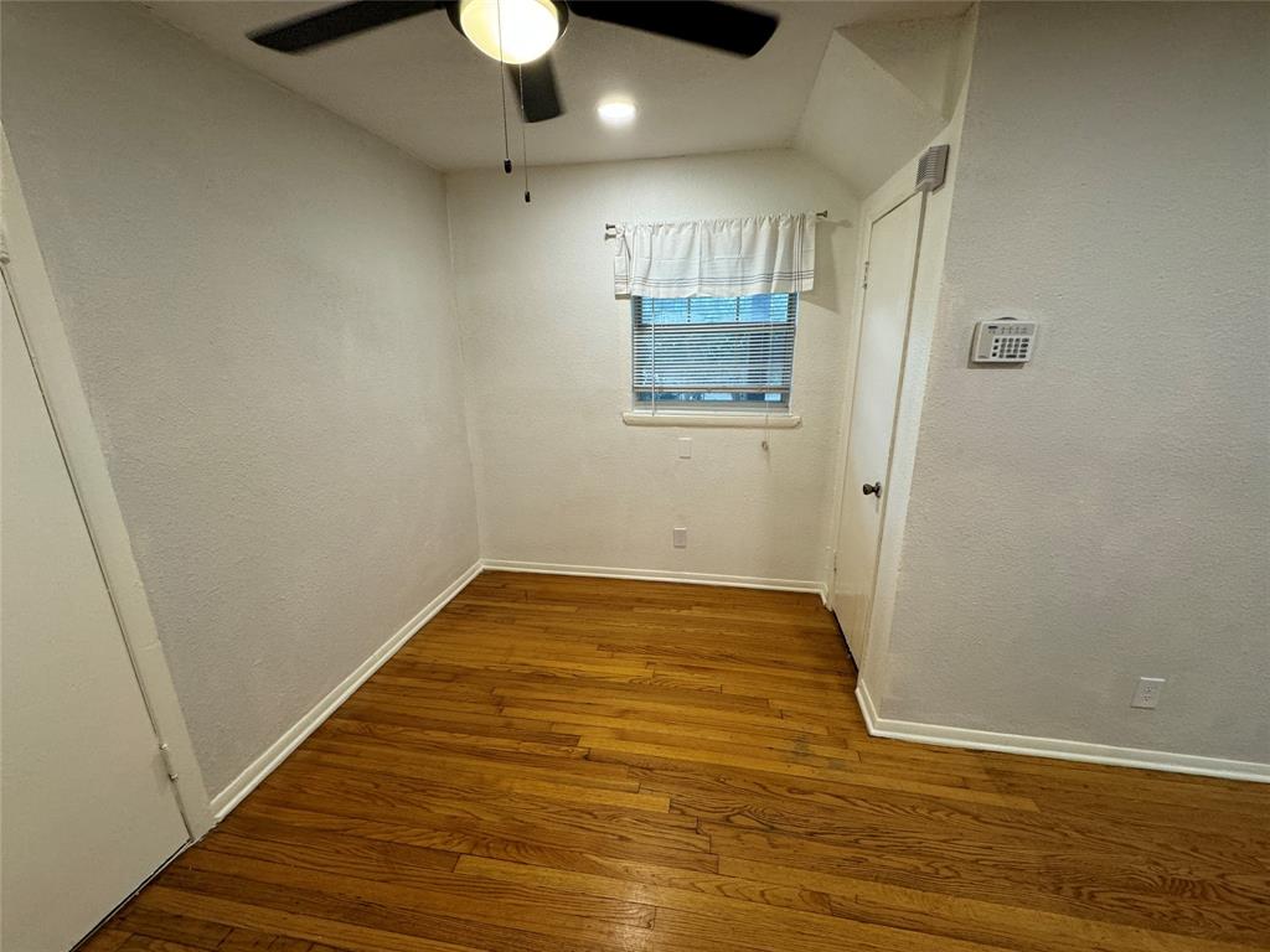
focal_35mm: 14
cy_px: 476
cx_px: 635
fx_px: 514
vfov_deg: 85.7
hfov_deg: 102.1
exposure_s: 1/120
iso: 200
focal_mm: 2.22
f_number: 2.2
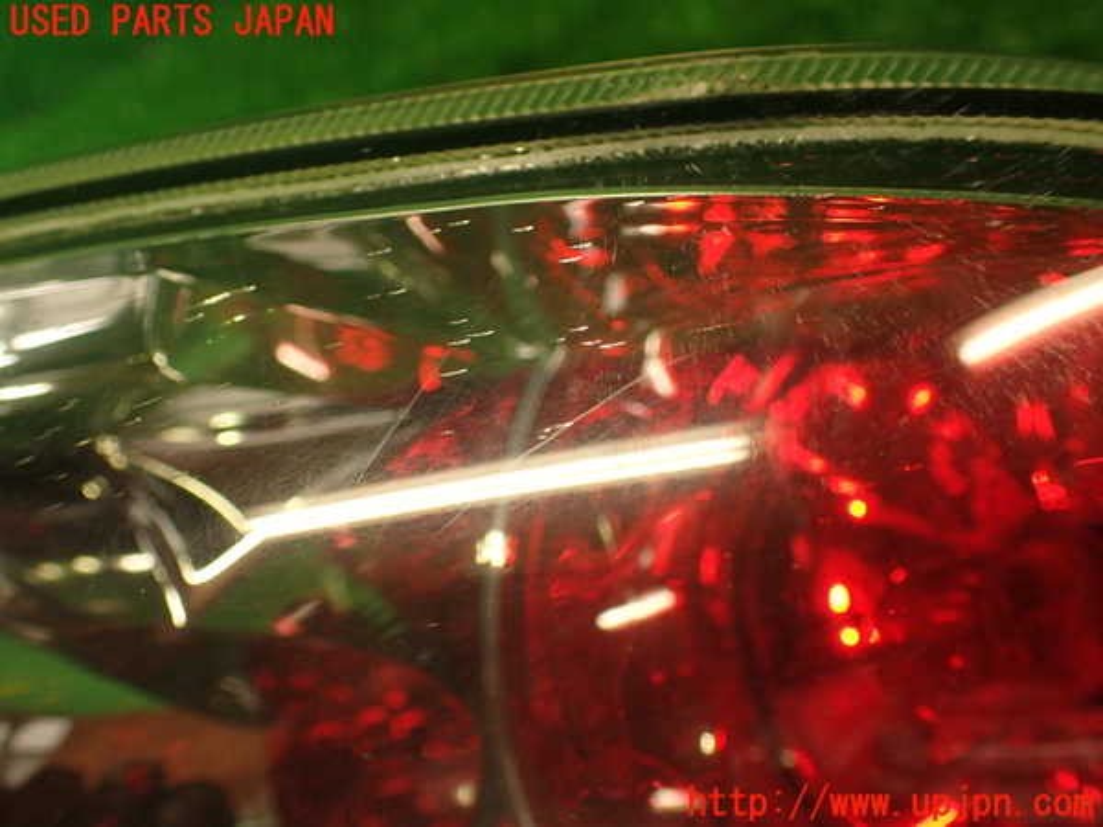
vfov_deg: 44.2
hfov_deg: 56.8
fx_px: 1020
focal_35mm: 32
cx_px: 552
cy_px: 414
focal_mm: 5.79
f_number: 2.4
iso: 200
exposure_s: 1/50
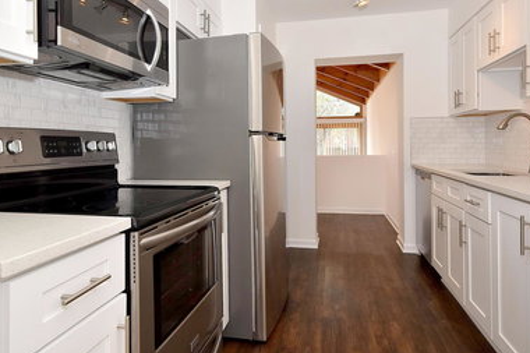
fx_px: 362
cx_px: 258
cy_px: 144
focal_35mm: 25
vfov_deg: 51.6
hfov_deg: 72.3
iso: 320
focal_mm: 13
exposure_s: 1/80
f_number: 8
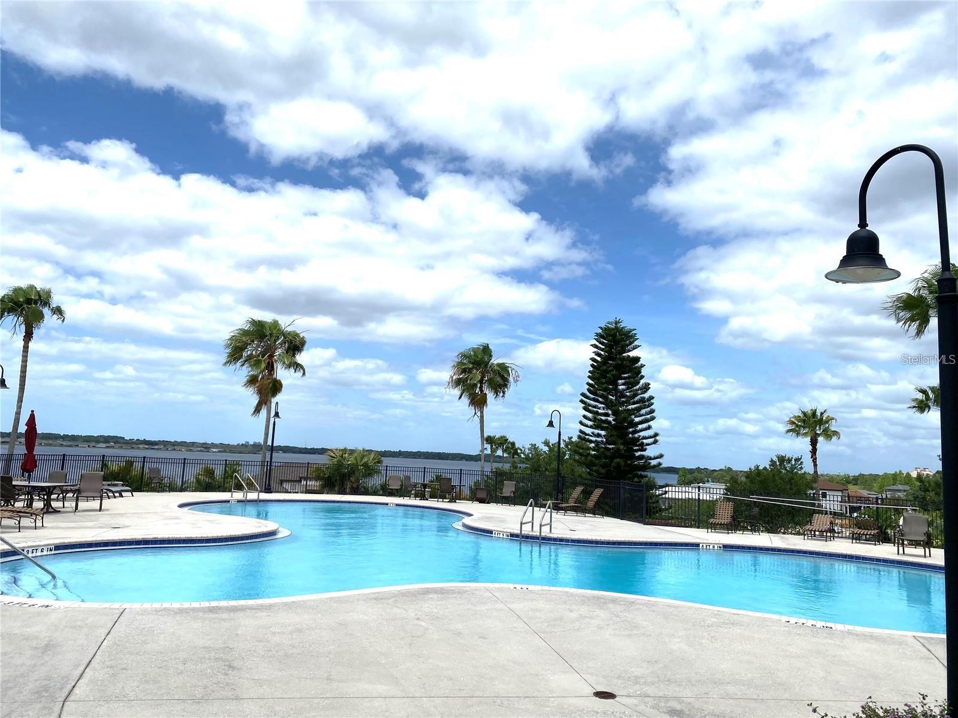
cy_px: 359
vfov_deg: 53.1
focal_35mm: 26
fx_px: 720
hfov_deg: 67.3
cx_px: 479
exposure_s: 1/6757
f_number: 1.8
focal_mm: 4.25
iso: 32
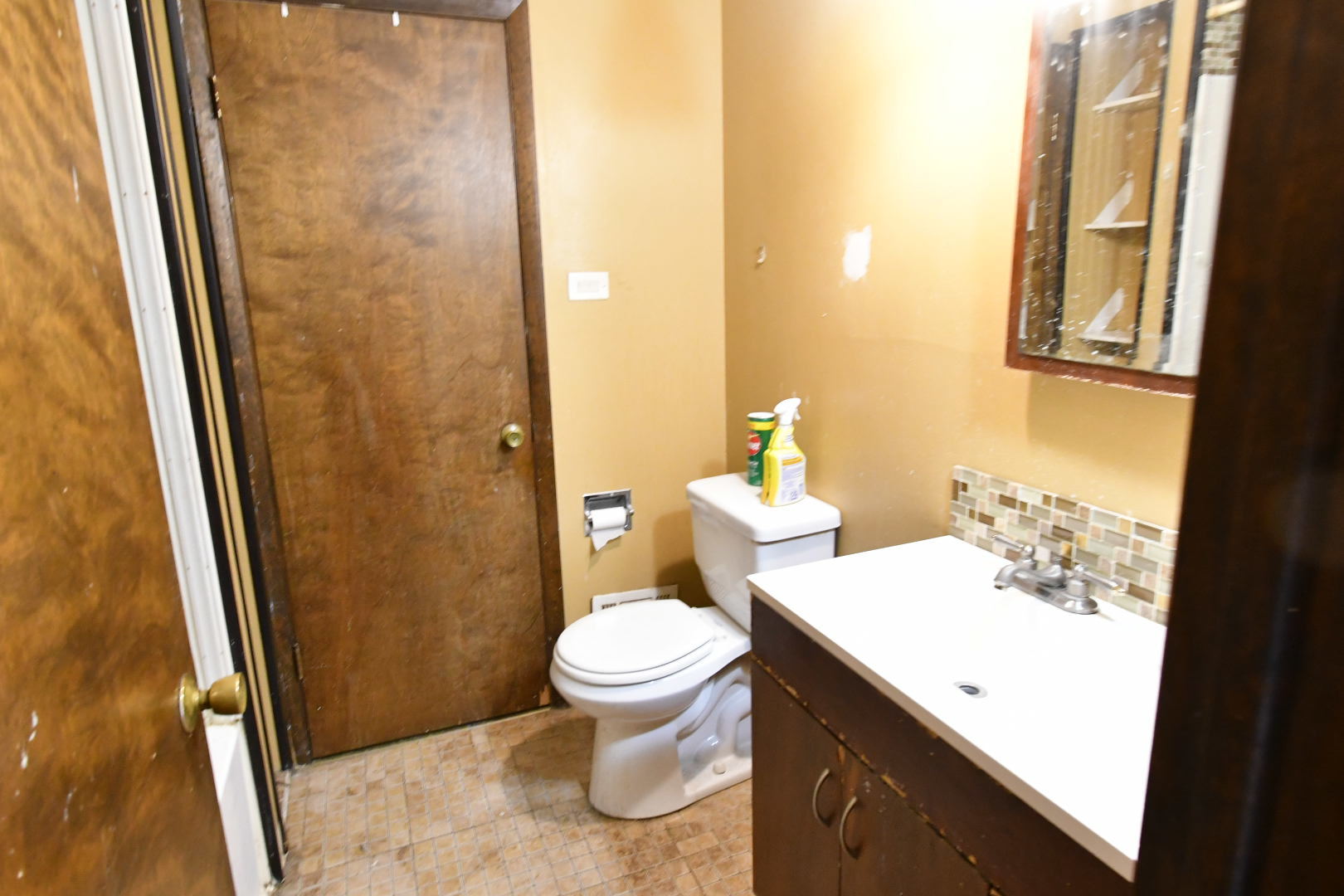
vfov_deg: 61.9
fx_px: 747
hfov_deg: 84.0
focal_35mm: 20
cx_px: 672
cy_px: 448
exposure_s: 1/13
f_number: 6.3
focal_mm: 10
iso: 2000
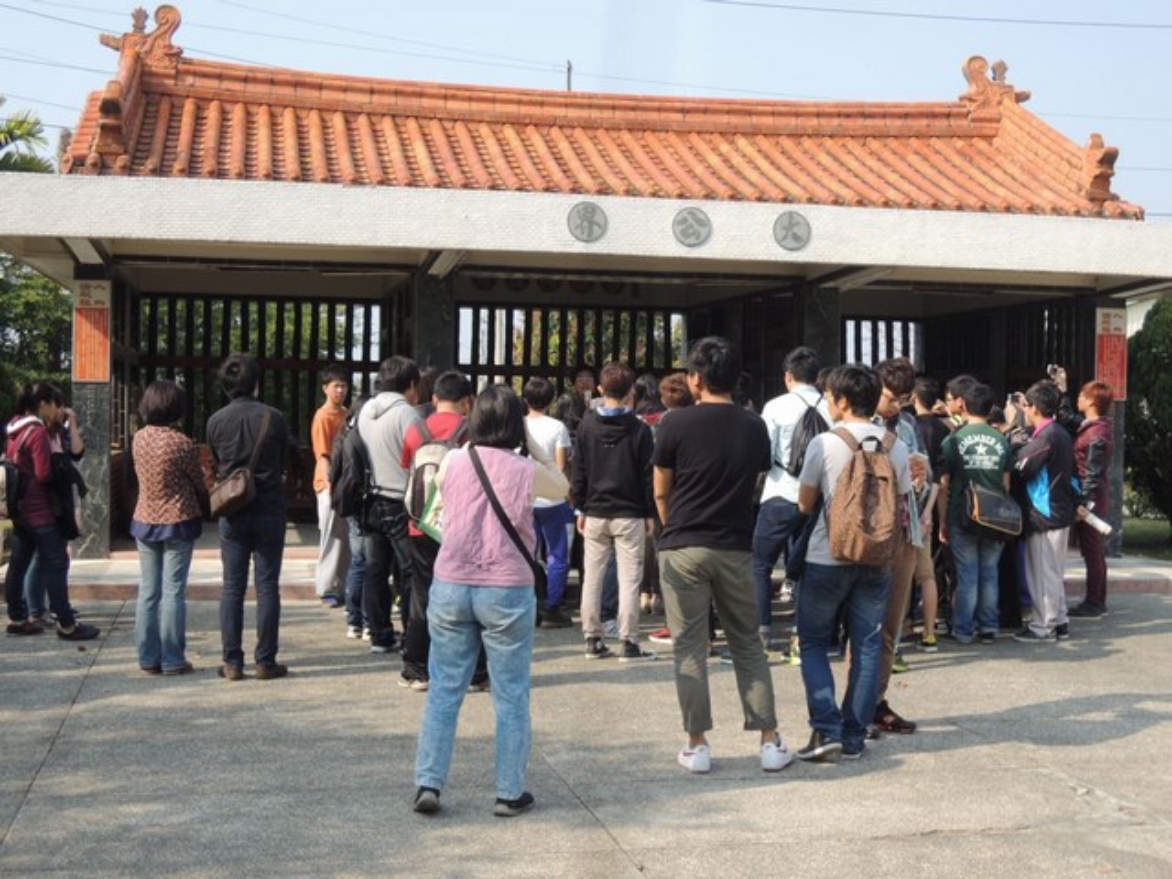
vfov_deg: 29.1
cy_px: 440
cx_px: 586
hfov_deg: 38.2
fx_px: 1693
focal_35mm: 50
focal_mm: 9
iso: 100
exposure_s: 1/400
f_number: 3.7
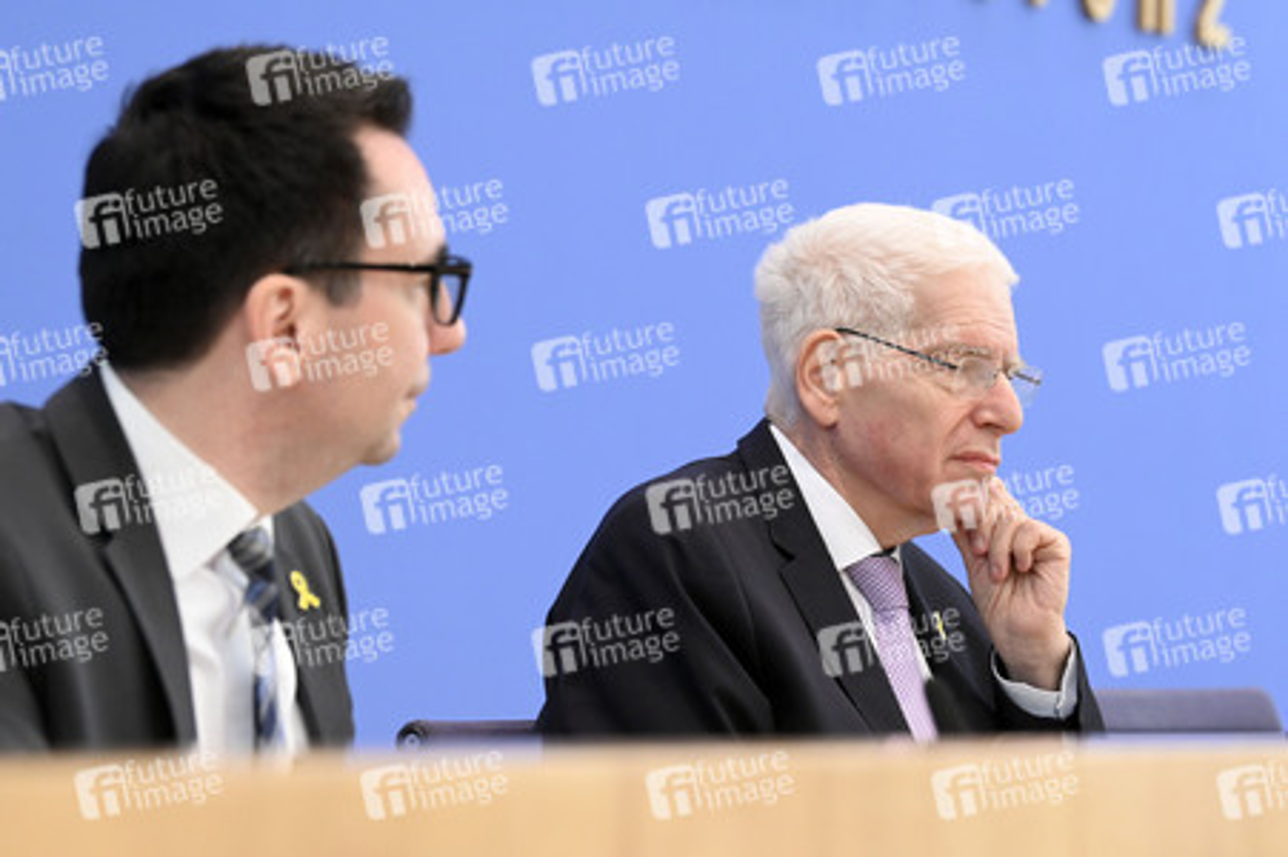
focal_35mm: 116
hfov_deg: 17.7
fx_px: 4147
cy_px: 428
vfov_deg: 11.8
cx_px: 644
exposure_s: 1/640
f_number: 5.6
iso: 4000
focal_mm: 116
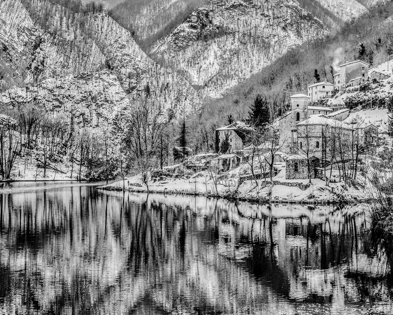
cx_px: 199
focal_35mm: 43
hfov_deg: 42.9
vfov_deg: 34.9
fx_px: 500
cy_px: 158
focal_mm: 38
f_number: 8
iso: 200
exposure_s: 1/60
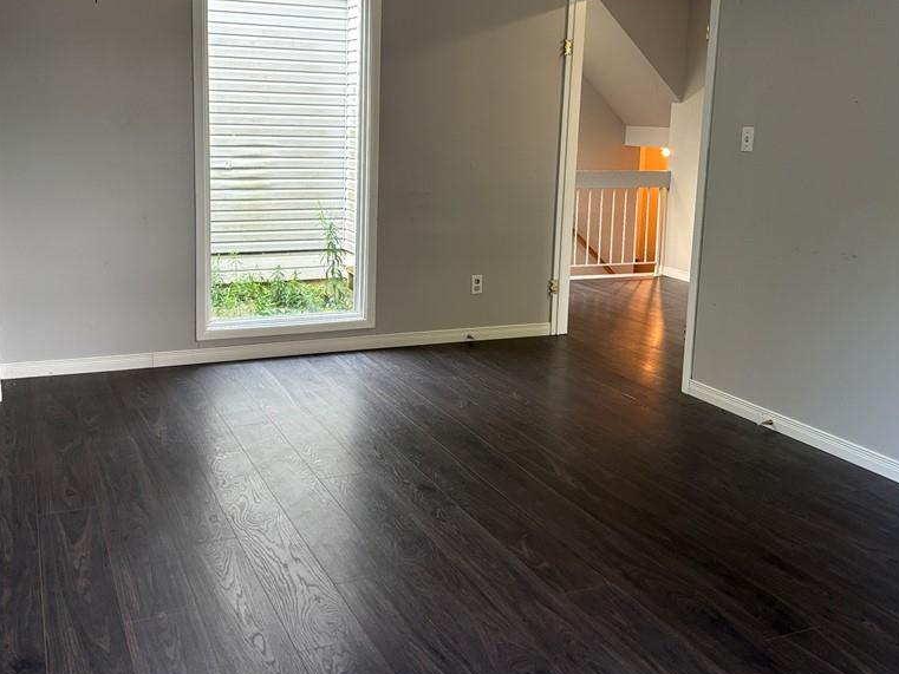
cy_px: 236
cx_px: 376
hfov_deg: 52.4
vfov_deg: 40.3
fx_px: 909
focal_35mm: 35
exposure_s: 1/60
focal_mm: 5.96
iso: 160
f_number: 1.6
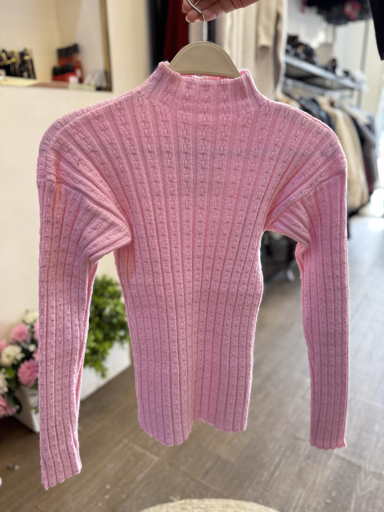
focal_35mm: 24
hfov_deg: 56.8
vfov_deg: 71.6
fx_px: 355
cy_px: 256
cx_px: 192
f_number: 1.78
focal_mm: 6.76
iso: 250
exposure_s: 1/50
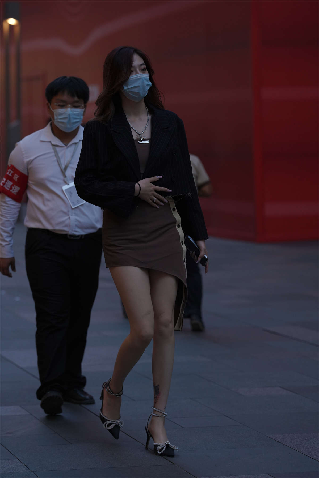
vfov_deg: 15.2
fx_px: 1794
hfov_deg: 10.2
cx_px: 160
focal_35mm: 135
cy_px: 239
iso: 800
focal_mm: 135
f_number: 3.5
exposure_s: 1/400
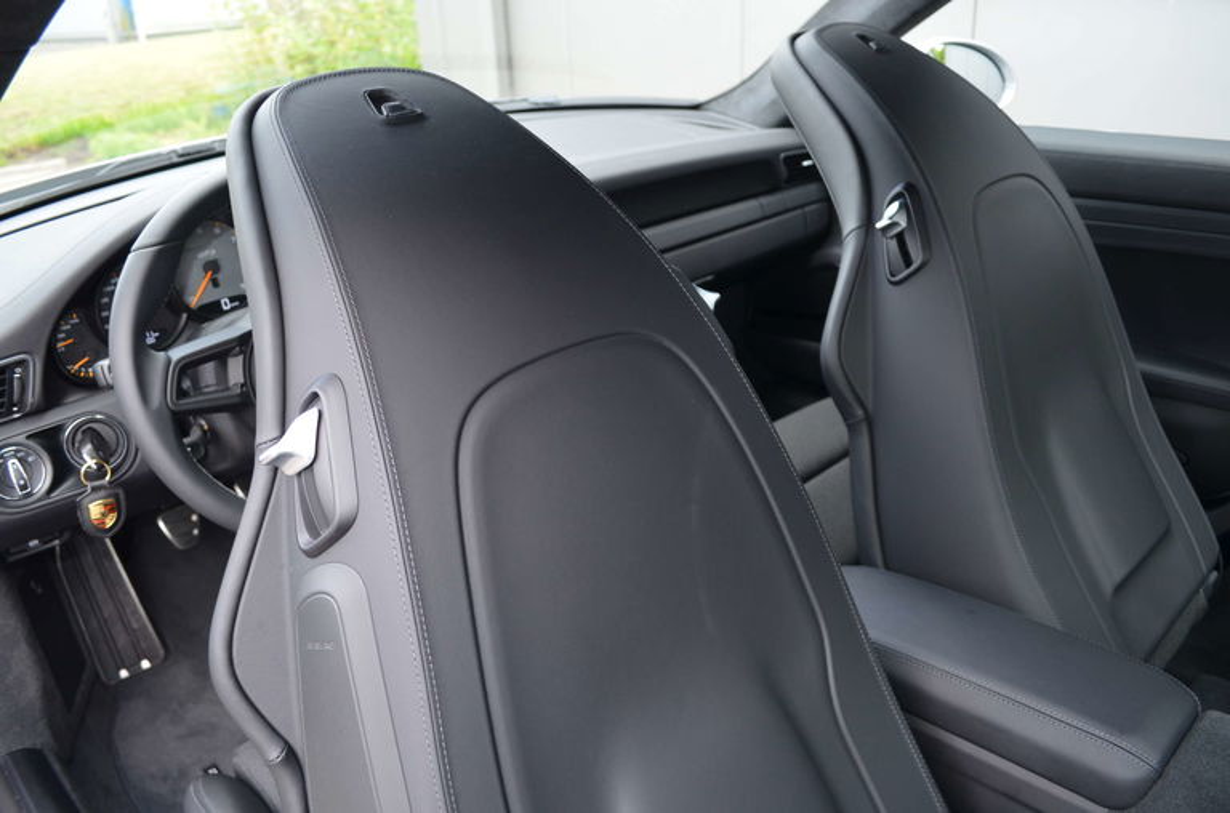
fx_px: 920
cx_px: 615
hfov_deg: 67.5
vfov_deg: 47.7
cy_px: 406
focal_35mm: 27
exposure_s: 1/125
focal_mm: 18
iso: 400
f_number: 3.5
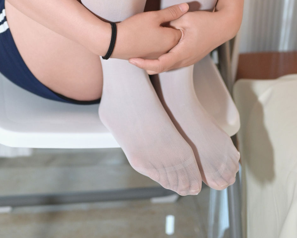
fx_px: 1187
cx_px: 77
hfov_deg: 14.2
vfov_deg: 10.9
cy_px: -146
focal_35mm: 135
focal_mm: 50
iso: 900
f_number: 1.8
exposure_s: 1/100
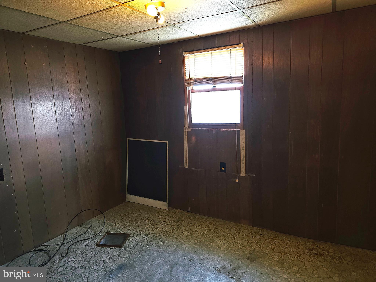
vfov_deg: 58.9
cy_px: 141
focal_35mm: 23
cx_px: 188
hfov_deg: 73.9
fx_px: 250
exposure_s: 1/10.9
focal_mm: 6.3
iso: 125
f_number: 1.7
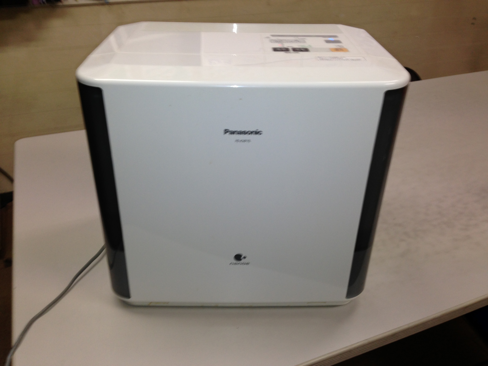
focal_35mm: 33
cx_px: 244
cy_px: 183
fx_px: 465
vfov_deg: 42.9
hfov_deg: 55.4
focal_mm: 4.13
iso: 50
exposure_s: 1/27
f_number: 2.4
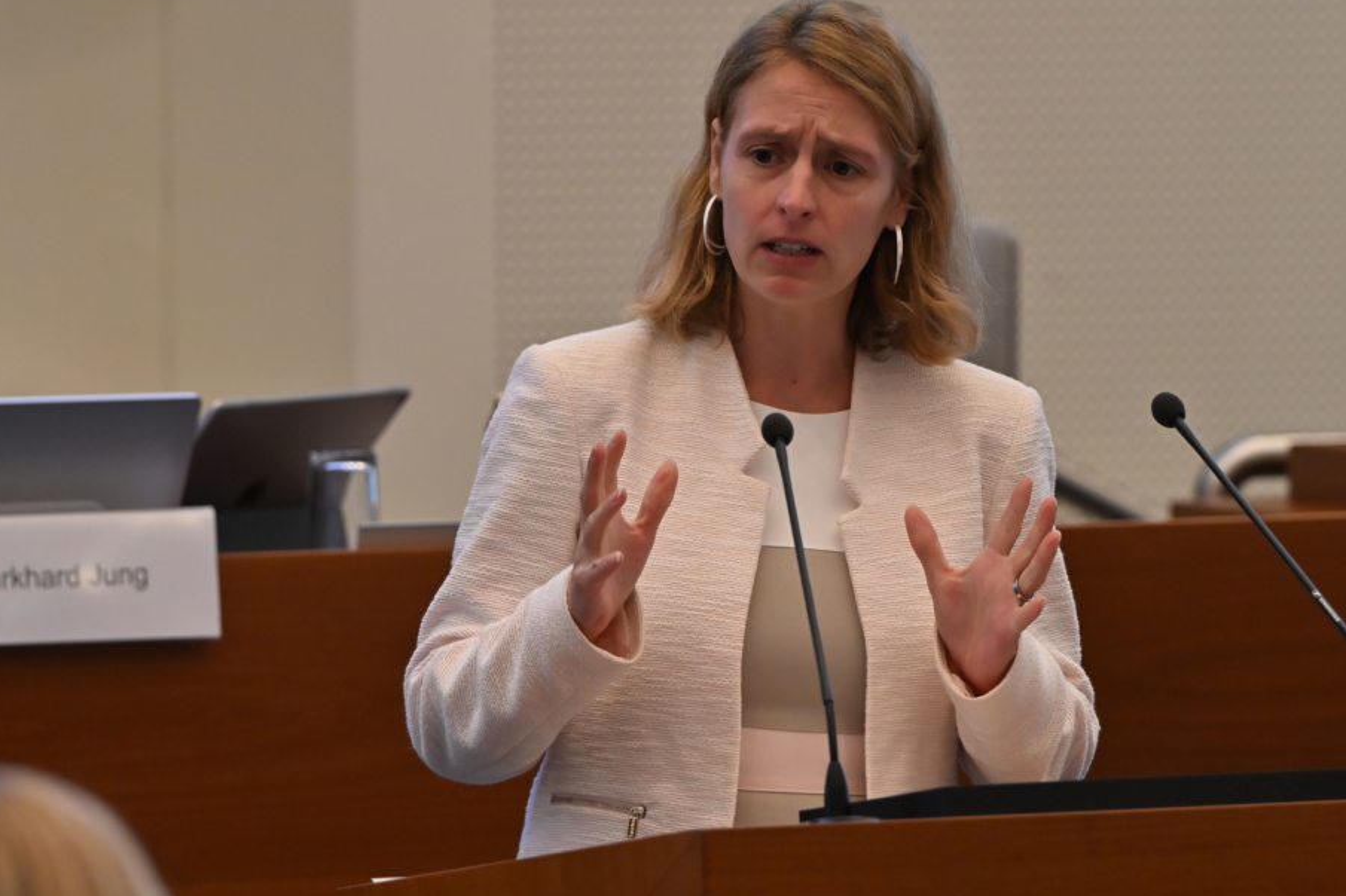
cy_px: 469
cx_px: 761
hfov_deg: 5.3
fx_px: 14578
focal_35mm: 390
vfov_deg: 3.5
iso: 2500
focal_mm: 330
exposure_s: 1/125
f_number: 6.3
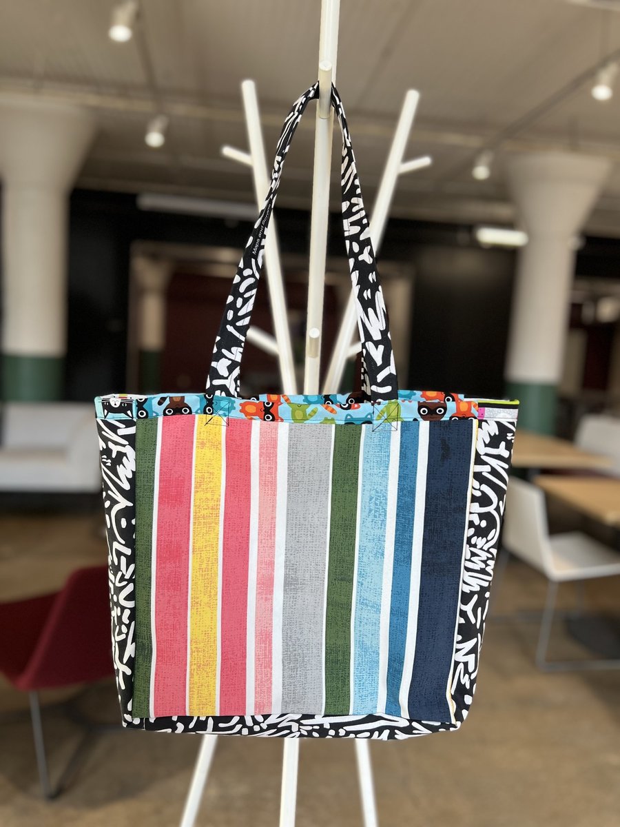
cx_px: 310
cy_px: 414
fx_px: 621
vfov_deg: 67.3
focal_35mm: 26
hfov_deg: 53.1
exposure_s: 1/120
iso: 50
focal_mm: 5.7
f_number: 1.5
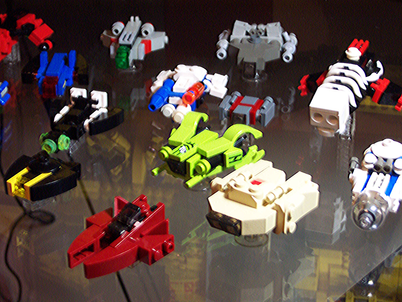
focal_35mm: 114
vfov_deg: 13.0
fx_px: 1324
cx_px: 201
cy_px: 151
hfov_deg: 17.3
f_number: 4.8
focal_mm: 17.6
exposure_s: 1/8
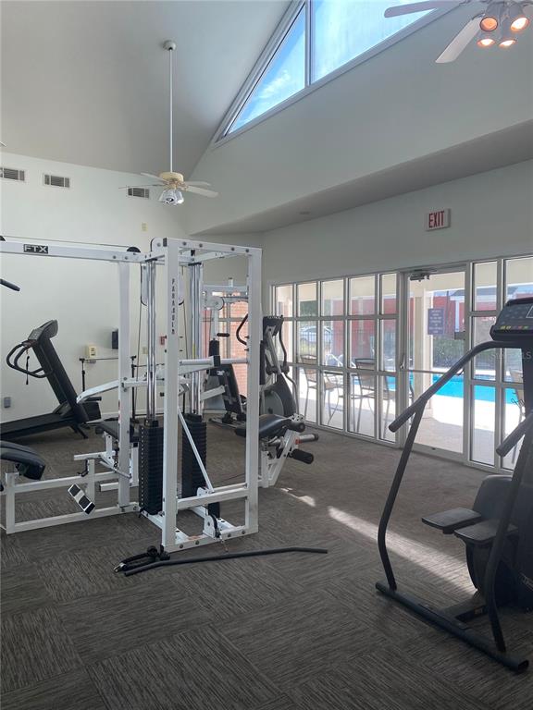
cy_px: 355
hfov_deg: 53.1
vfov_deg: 67.3
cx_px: 266
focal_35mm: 26
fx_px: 534
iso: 32
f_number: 1.8
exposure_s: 1/294
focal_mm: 4.25
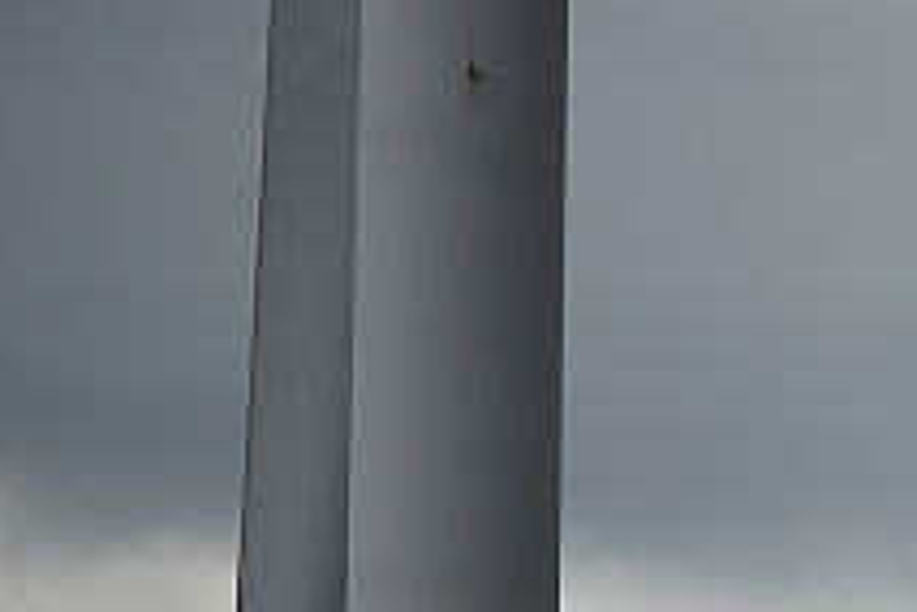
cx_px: 2196
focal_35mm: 2400
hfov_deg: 0.9
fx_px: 61129
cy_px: 978
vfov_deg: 0.6
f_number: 4
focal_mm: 500
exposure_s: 1/1000
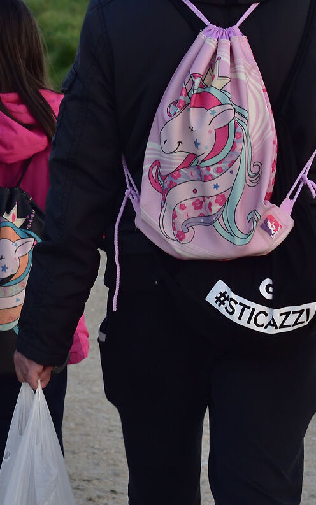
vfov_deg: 19.3
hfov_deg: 12.0
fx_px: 1487
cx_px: 31
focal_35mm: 108
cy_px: 242
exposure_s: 1/250
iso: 400
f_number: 5.6
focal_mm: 35
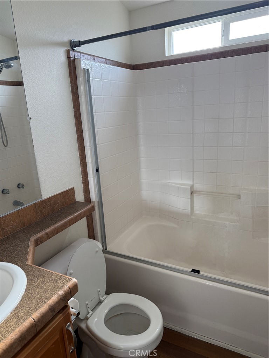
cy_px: 179
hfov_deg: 56.8
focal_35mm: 24
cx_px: 134
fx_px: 249
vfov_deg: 71.6
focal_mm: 6.76
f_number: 1.78
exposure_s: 1/237
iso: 100
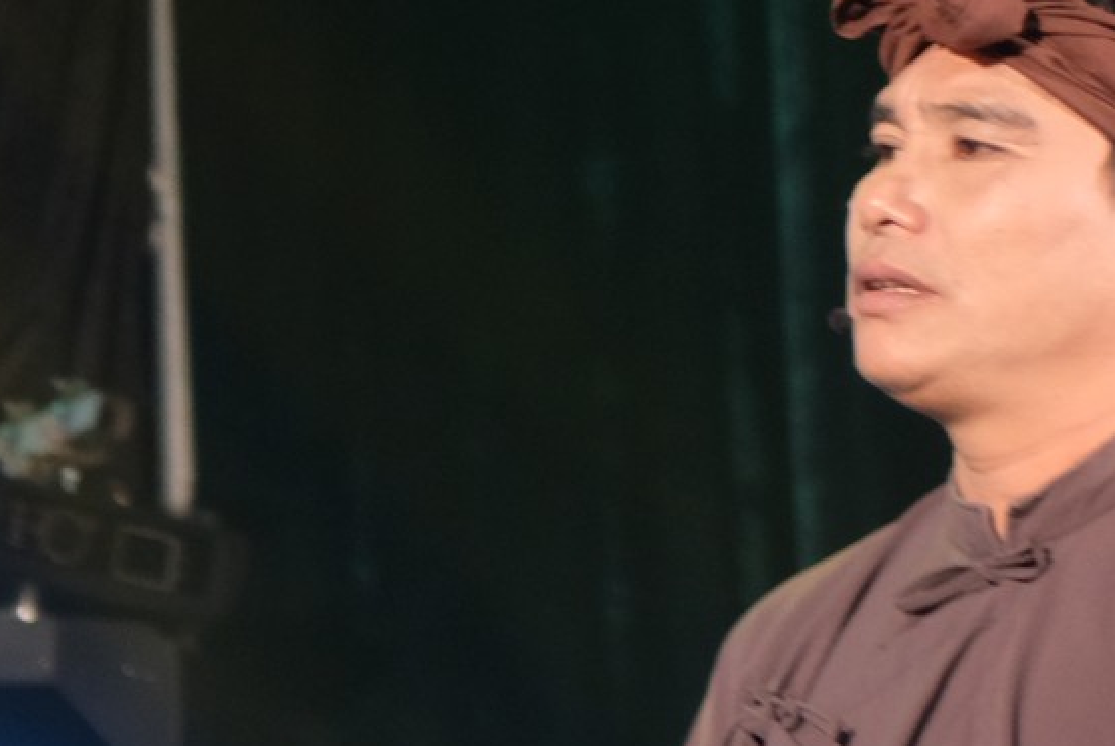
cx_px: -768
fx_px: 9301
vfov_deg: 4.6
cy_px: 444
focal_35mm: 300
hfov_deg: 6.7
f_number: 4
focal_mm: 55
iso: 800
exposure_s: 1/45
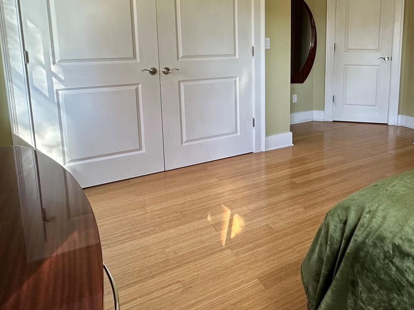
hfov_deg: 61.6
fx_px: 335
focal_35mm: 28
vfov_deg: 48.3
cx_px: 281
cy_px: 88
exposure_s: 1/99
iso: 200
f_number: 2.2
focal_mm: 2.22
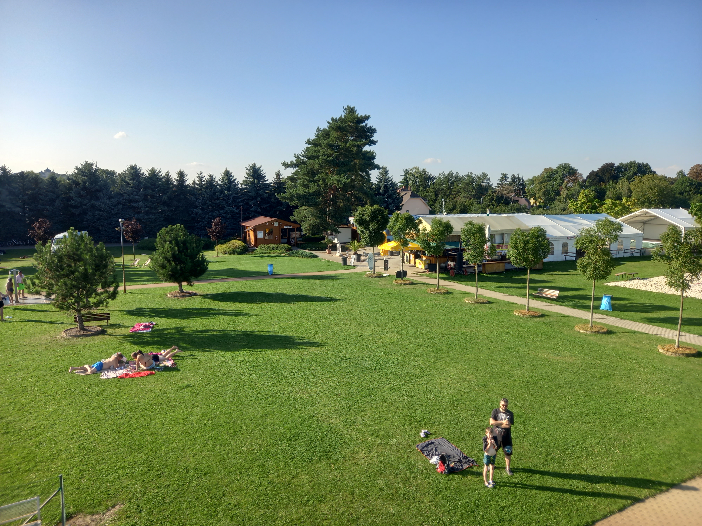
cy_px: 263
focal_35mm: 25
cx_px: 351
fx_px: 507
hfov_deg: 69.4
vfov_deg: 54.9
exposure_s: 1/450
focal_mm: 4.6
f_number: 2
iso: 25
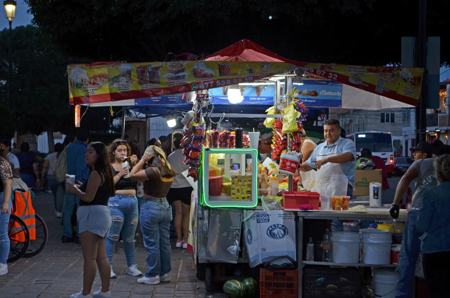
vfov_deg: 16.5
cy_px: 149
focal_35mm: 82
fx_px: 1029
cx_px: 225
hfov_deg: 24.7
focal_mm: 55
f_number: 5.6
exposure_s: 1/125
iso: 320
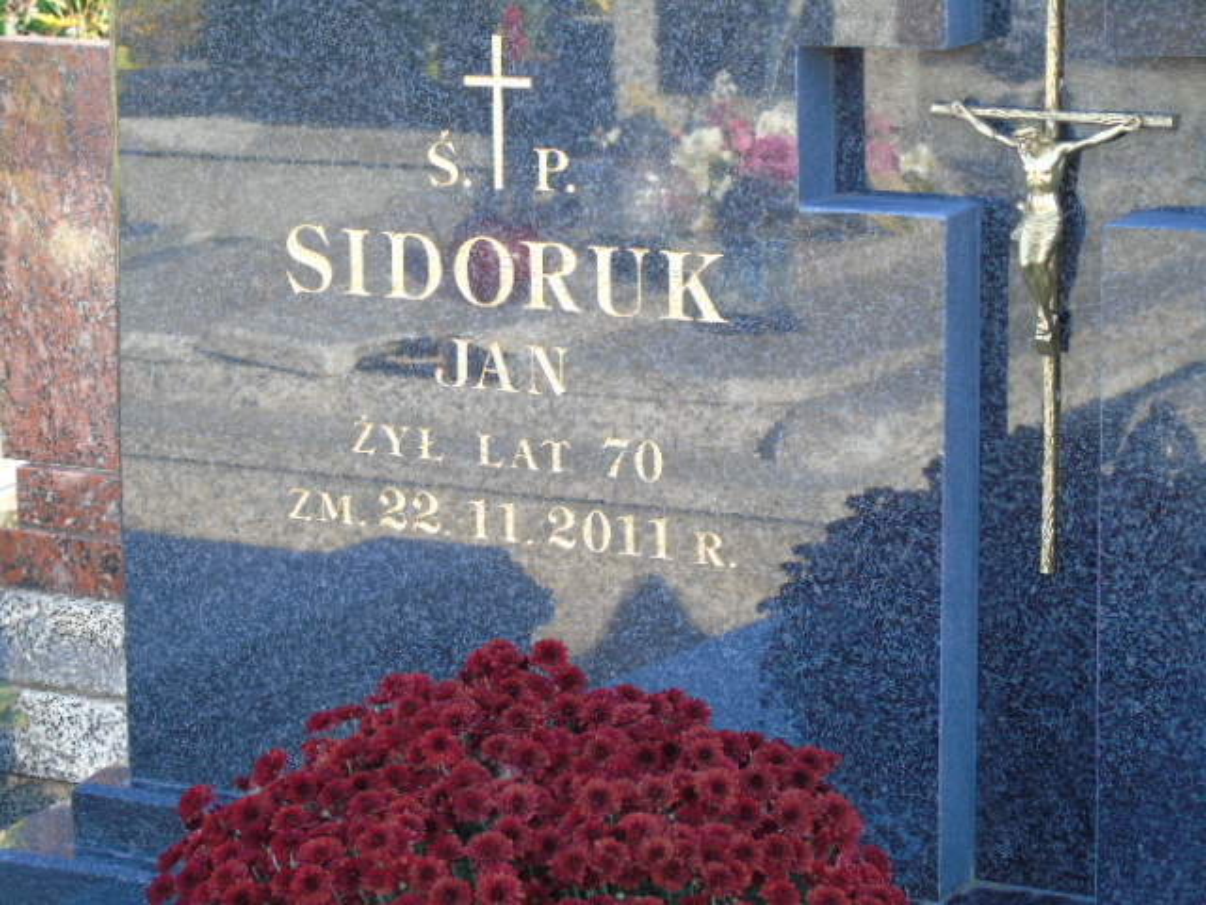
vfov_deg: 13.7
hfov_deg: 18.2
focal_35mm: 108
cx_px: 603
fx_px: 3763
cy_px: 452
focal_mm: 19
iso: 80
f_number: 4.4
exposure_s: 1/40
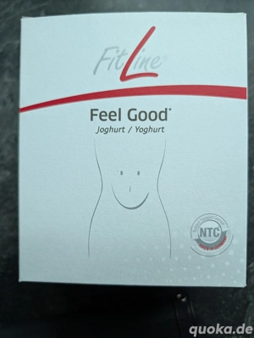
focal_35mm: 24
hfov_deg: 57.0
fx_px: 234
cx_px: 127
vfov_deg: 71.5
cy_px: 169
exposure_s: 1/352
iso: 1620
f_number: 1.68
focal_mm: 6.9
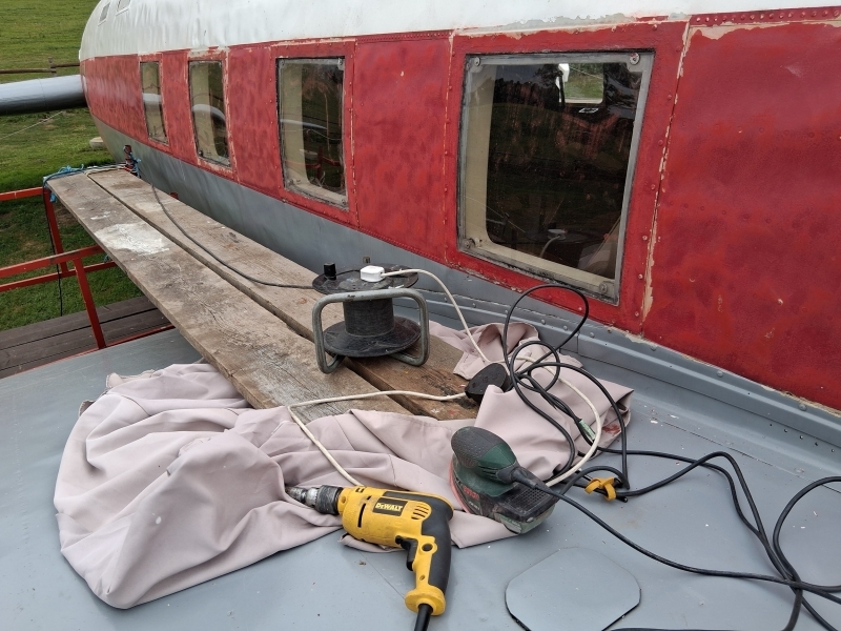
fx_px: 632
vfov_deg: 53.1
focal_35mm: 26
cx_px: 420
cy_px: 316
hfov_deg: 67.3
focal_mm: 3.98
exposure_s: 1/112
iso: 25
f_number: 1.8
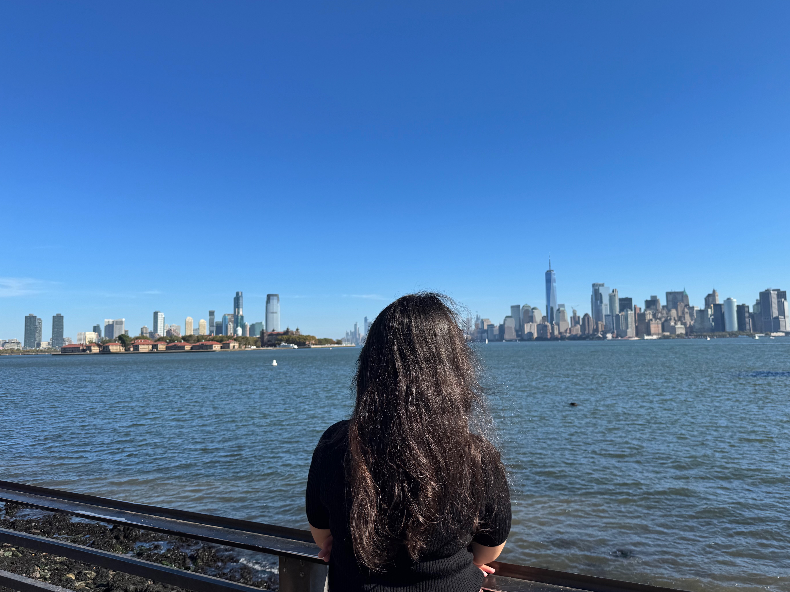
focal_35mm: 25
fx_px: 571
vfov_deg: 54.9
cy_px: 291
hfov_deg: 69.4
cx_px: 409
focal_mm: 6.76
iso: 80
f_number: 1.78
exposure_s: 1/4950
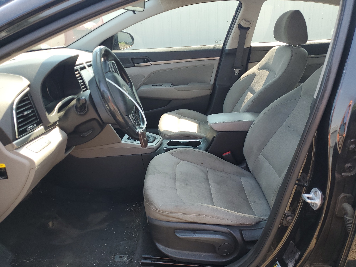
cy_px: 134
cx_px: 178
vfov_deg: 53.1
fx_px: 267
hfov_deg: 67.3
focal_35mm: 26
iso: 50
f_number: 1.5
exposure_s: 1/238
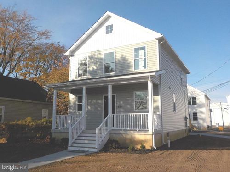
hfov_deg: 60.0
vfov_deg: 46.8
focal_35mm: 30
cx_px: 115
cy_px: 86
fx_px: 199
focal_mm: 4.1
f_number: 3.3
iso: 125
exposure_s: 1/1600
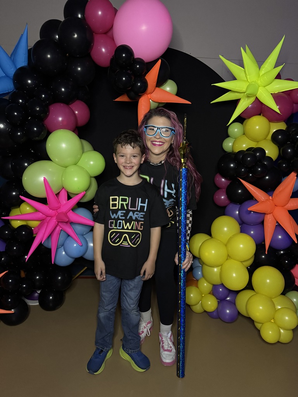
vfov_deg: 71.6
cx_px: 149
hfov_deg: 56.8
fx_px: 275
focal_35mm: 24
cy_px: 198
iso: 1000
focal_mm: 6.76
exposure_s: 1/40
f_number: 1.78
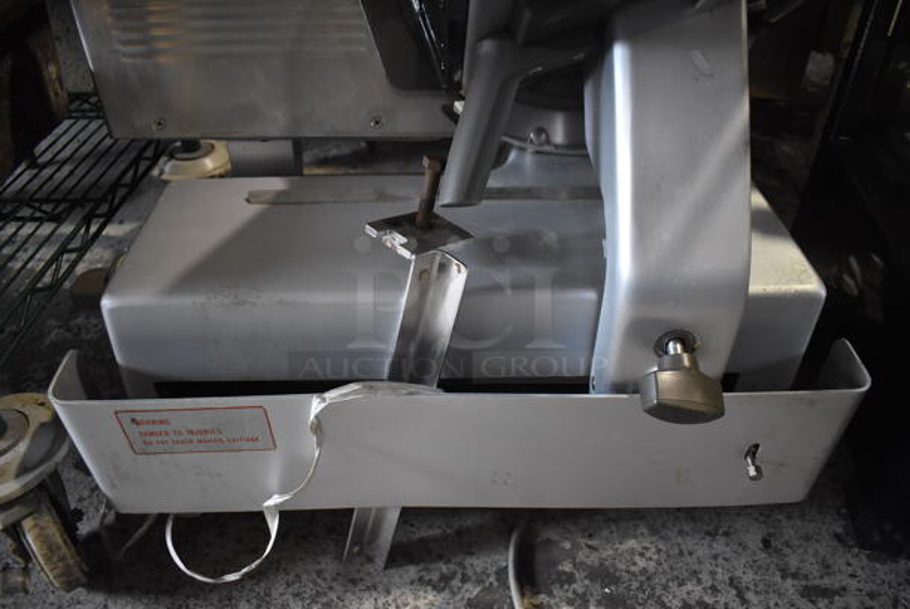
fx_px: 683
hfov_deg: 67.3
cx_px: 455
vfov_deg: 48.0
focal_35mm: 27
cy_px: 304
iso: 2200
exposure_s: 1/125
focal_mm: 18
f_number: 3.5
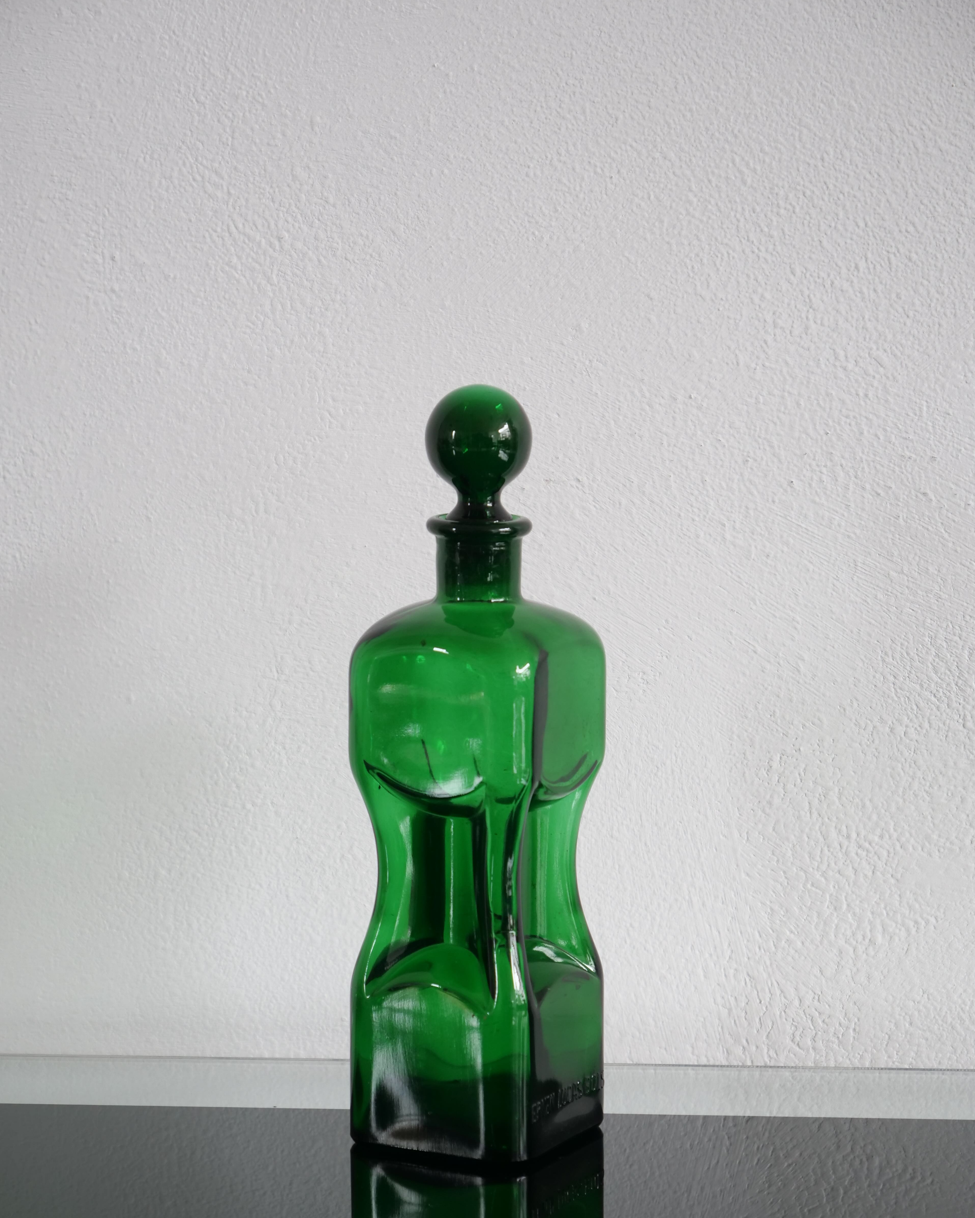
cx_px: 486
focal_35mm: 114
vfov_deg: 16.9
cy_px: 656
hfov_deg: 13.5
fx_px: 4112
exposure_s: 1/13
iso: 400
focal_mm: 54
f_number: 4
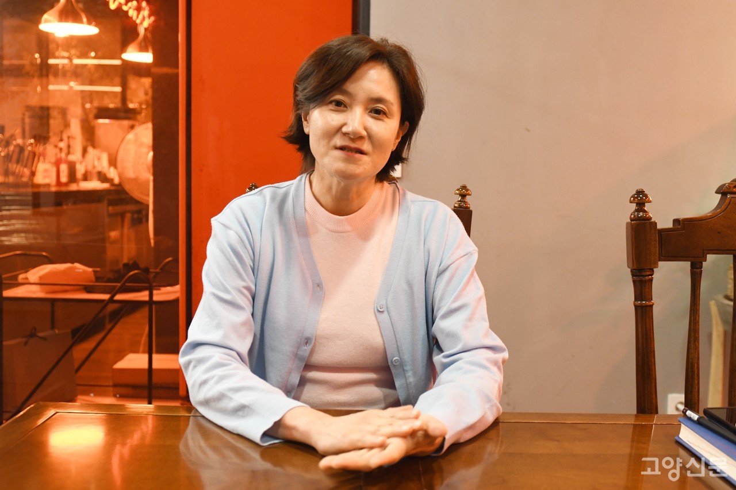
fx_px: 736
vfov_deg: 36.9
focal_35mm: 36
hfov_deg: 53.1
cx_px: 368
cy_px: 245
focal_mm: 24
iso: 1600
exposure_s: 1/40
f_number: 2.8
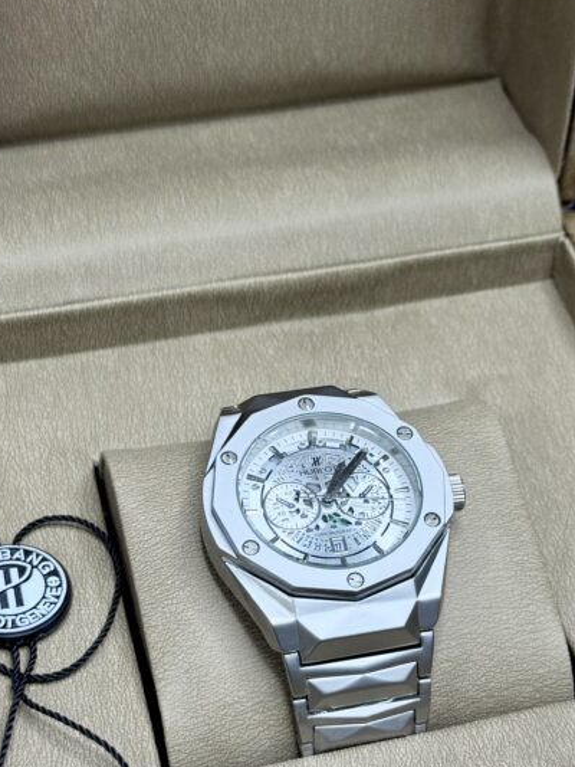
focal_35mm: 72
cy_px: 439
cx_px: 341
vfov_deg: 27.0
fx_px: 1594
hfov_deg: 20.4
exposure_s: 1/50
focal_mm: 6.76
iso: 64
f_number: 1.78
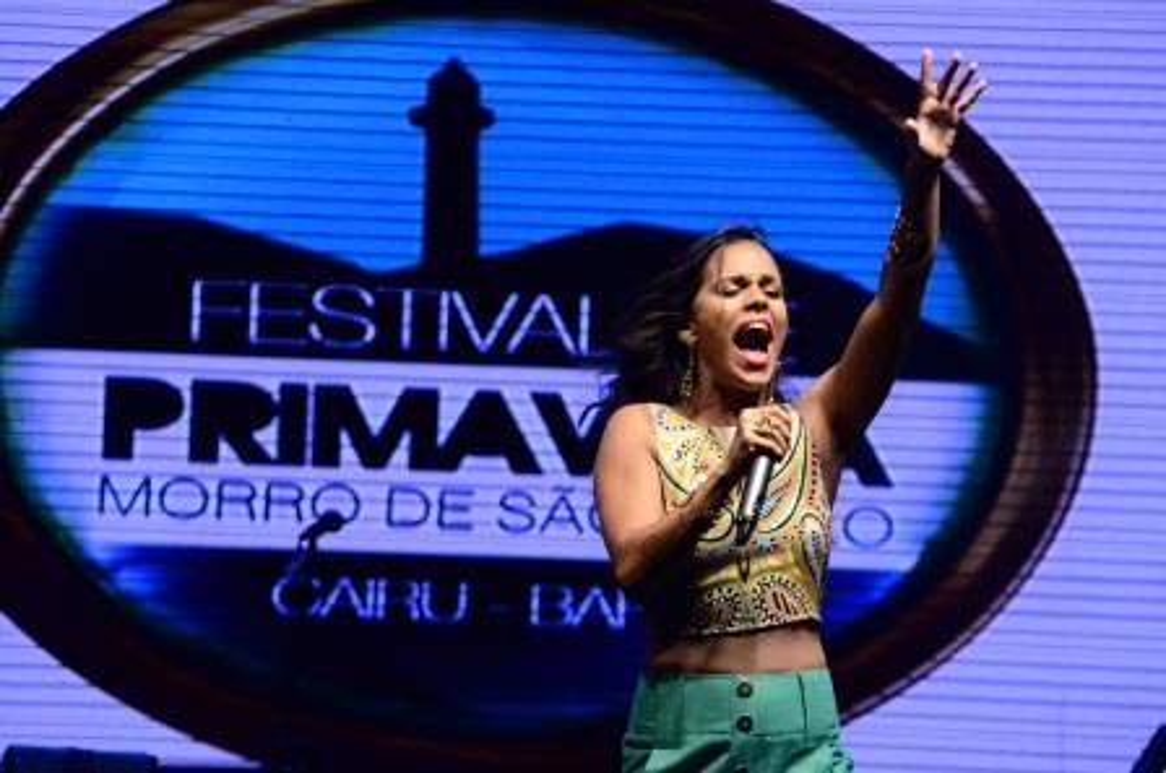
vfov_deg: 5.9
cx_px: 583
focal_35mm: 232
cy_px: 386
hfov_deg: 8.9
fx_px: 7517
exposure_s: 1/400
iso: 2500
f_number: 5.6
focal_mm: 155
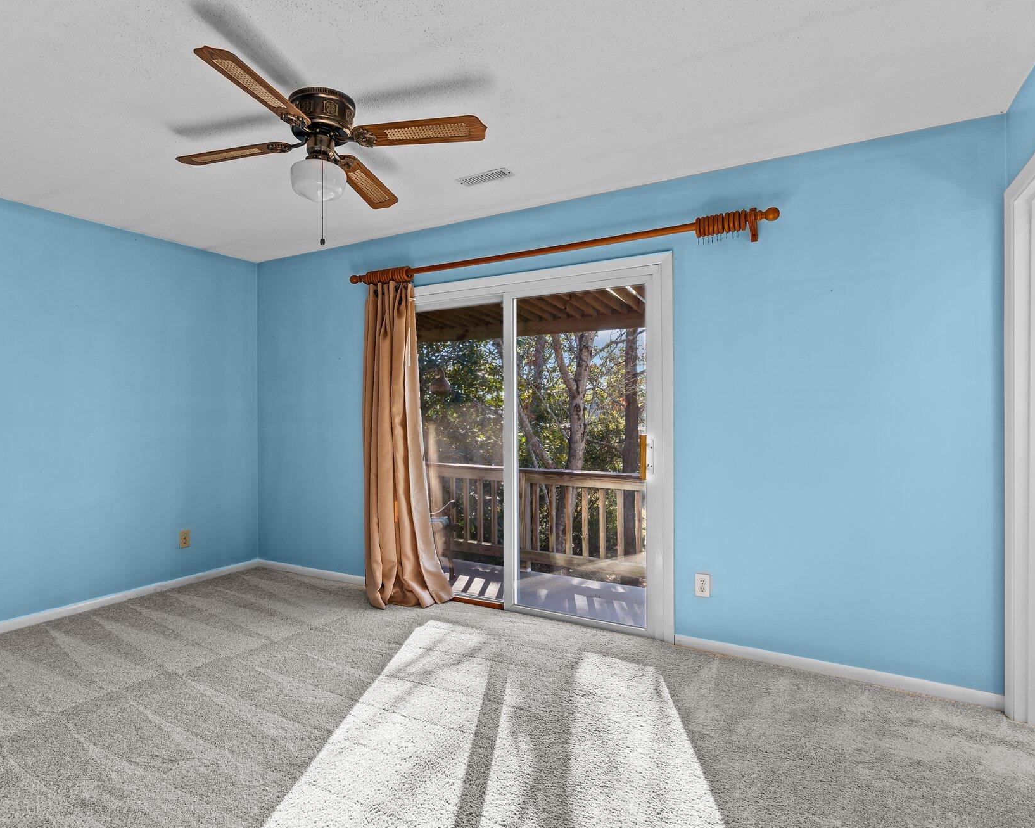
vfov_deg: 68.1
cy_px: 413
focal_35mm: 20
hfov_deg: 79.8
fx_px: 613
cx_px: 439
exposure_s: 1/3
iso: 125
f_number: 7.1
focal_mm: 17
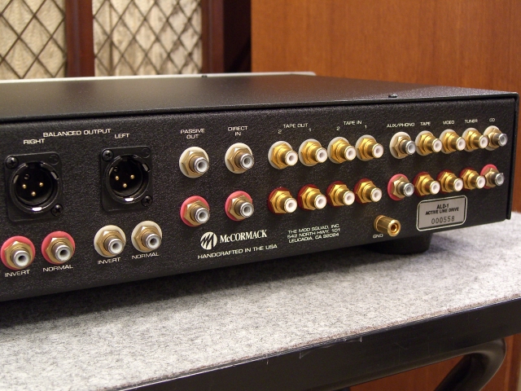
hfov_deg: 41.2
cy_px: 196
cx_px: 260
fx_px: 692
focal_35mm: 46
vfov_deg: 31.5
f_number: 3.1
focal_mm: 9.5
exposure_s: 1/10
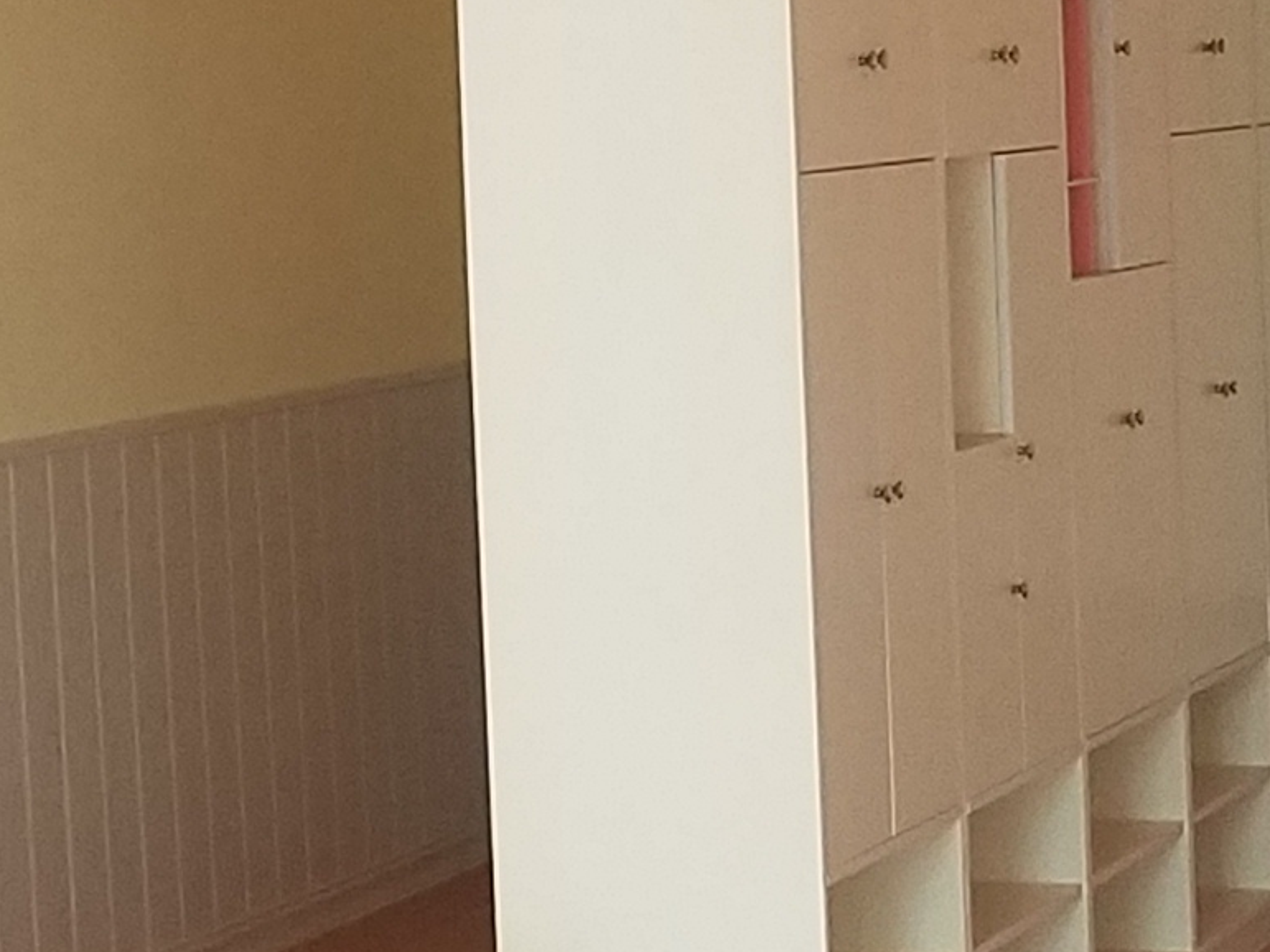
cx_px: 242
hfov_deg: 14.4
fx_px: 4989
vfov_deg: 10.9
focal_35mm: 136
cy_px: 285
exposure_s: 1/25
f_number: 1.7
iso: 160
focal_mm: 4.2
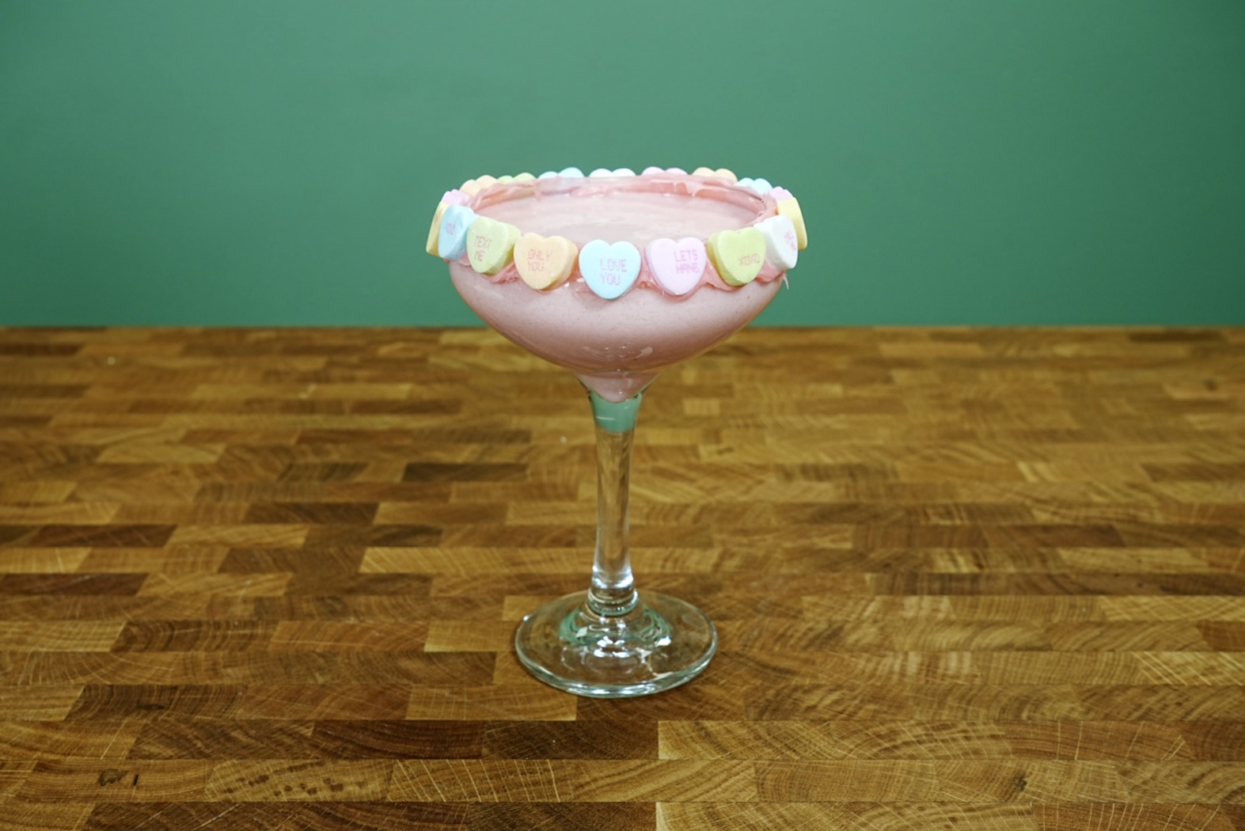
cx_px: 622
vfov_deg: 33.5
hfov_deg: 48.5
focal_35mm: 40
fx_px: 1380
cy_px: 416
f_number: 6.3
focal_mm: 26.6
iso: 250
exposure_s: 1/50
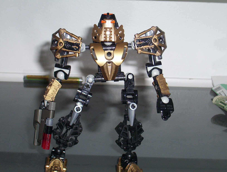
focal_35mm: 81
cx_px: 114
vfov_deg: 18.3
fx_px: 532
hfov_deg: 24.1
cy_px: 86
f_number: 3.62
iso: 140
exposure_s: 1/93.2
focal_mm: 10.76
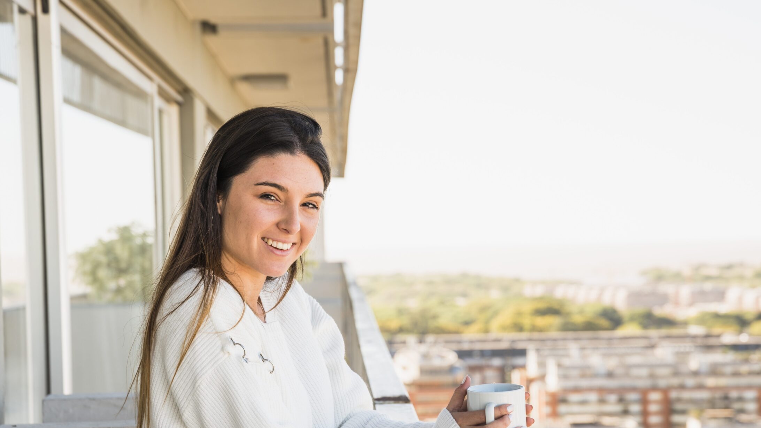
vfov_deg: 14.0
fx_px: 1735
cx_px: 385
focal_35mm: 86
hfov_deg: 24.7
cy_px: 292
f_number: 5
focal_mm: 70
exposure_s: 1/160
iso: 100
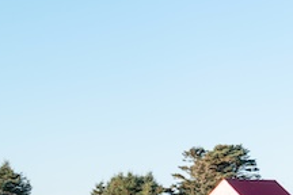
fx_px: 985
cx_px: -278
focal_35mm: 121
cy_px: 245
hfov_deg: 14.3
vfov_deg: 11.1
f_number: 5.6
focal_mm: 29
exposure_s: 1/500
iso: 100
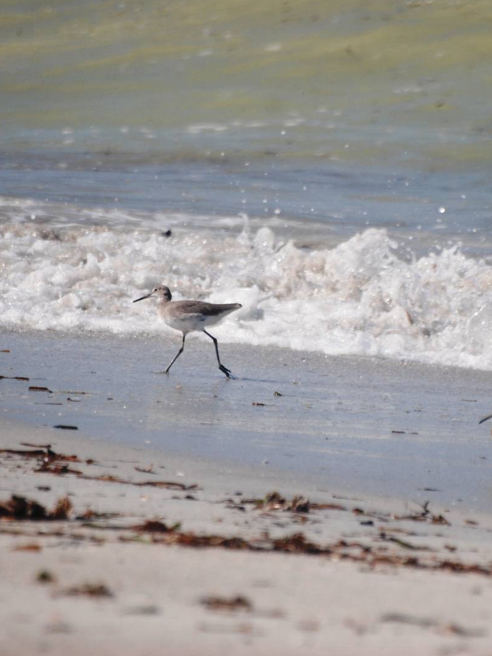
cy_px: 328
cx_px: 330
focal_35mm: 649
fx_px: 12299
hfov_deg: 2.3
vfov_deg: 3.1
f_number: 6.3
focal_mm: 300
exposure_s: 1/2500
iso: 400
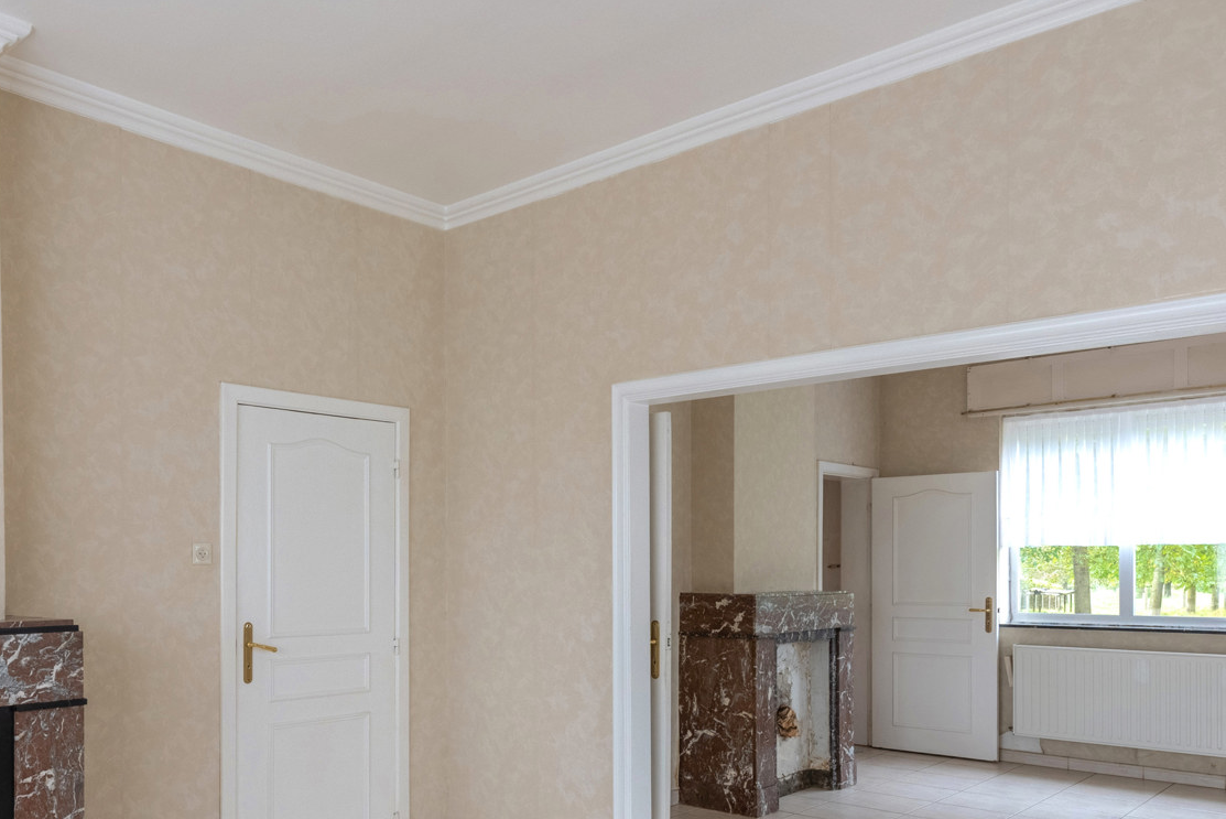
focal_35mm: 31
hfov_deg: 59.3
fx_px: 1056
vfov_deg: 41.6
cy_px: 572
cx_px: 440
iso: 800
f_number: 11
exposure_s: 1/125
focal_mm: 16
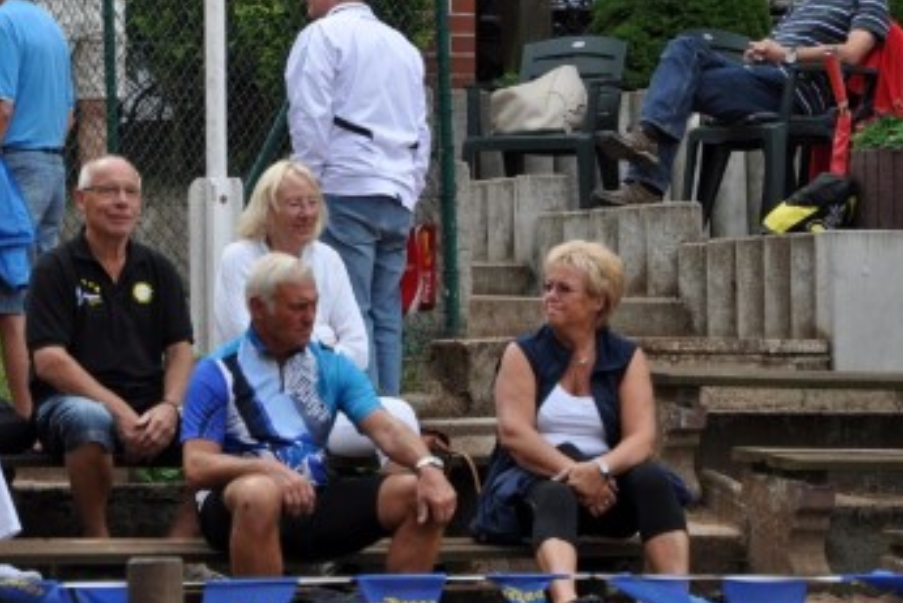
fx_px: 6847
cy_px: 256
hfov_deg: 7.5
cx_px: 130
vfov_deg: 5.0
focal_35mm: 273
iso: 200
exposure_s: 1/250
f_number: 8
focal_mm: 105
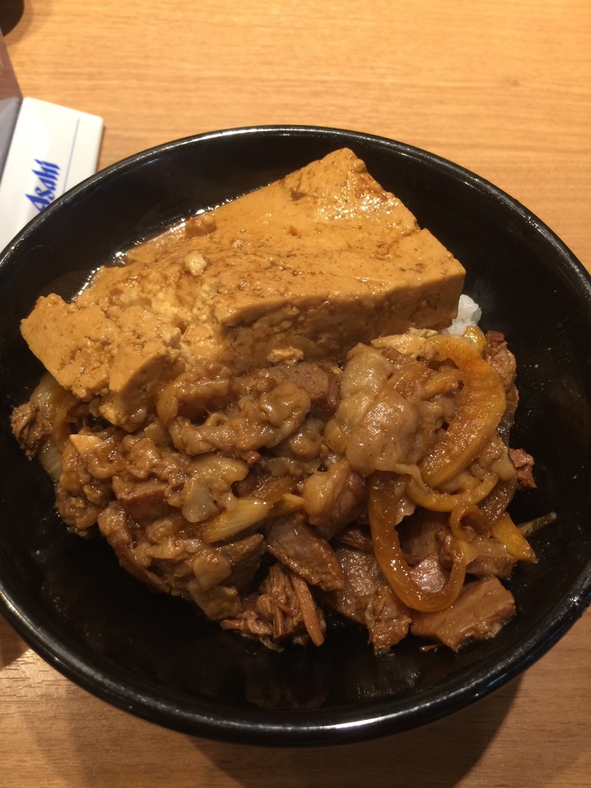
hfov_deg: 48.2
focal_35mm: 29
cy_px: 394
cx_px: 296
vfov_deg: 61.7
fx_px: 660
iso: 50
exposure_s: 1/15
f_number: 2.2
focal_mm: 4.15
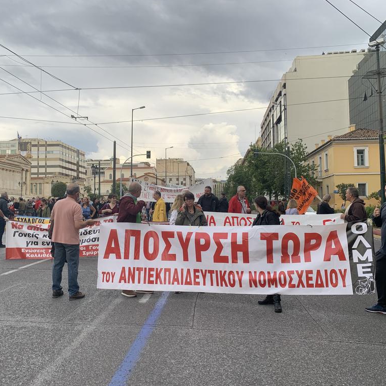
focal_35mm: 31
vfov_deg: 52.5
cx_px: 169
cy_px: 192
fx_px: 391
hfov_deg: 52.4
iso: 25
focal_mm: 4.25
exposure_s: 1/311
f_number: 1.8
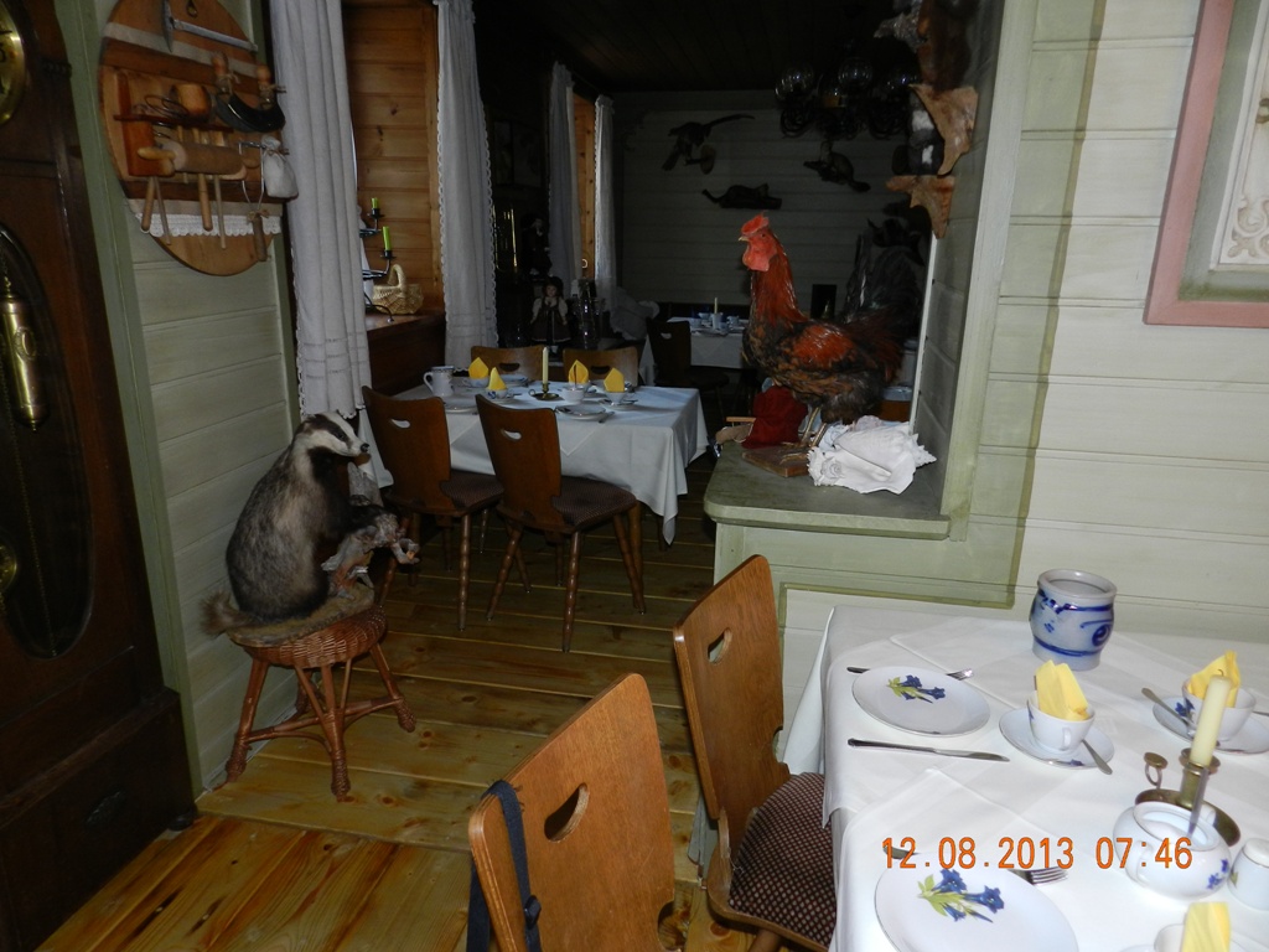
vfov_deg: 58.9
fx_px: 843
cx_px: 634
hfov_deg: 73.9
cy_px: 476
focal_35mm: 23
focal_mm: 4
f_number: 3.4
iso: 200
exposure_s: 1/30
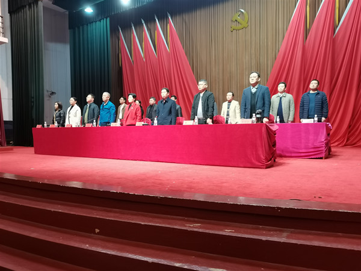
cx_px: 180
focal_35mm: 28
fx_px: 292
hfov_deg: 63.4
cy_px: 136
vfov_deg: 49.7
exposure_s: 1/33.3
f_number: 1.8
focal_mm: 5.58
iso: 400
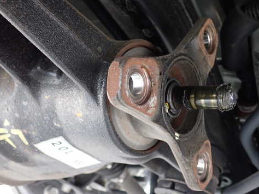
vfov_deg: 37.7
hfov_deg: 49.0
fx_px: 284
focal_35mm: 38
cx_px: 139
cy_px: 101
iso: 500
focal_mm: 5.4
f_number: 2.3
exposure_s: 1/30
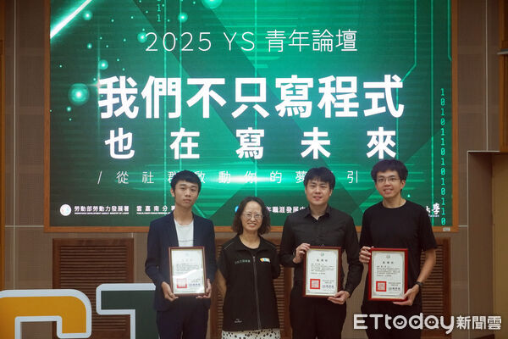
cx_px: 254
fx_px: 974
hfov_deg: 29.2
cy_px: 170
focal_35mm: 69
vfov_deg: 19.7
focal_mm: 46
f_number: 5
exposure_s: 1/160
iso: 2000
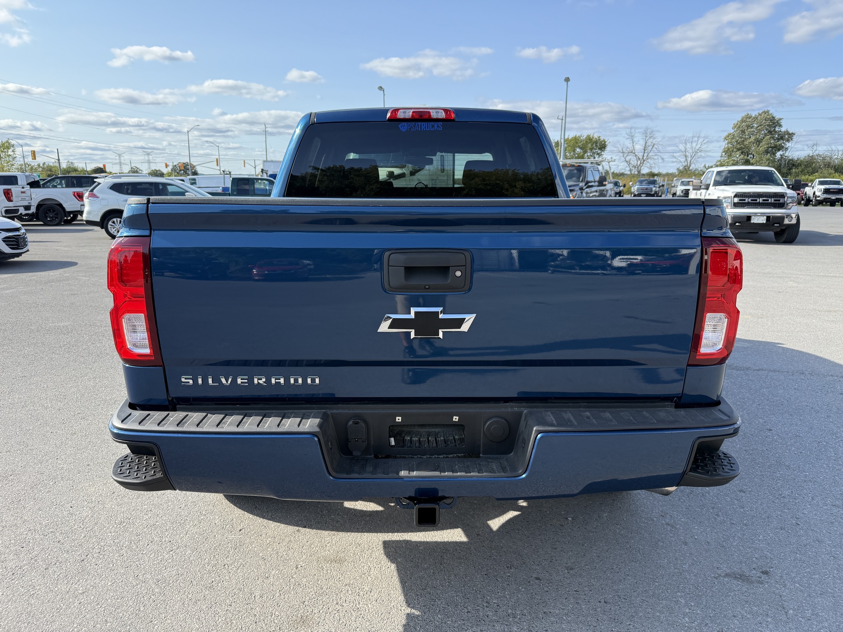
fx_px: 584
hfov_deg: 71.6
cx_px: 422
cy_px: 316
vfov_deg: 56.8
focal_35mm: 24
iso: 100
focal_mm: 6.76
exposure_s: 1/2525
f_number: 1.78
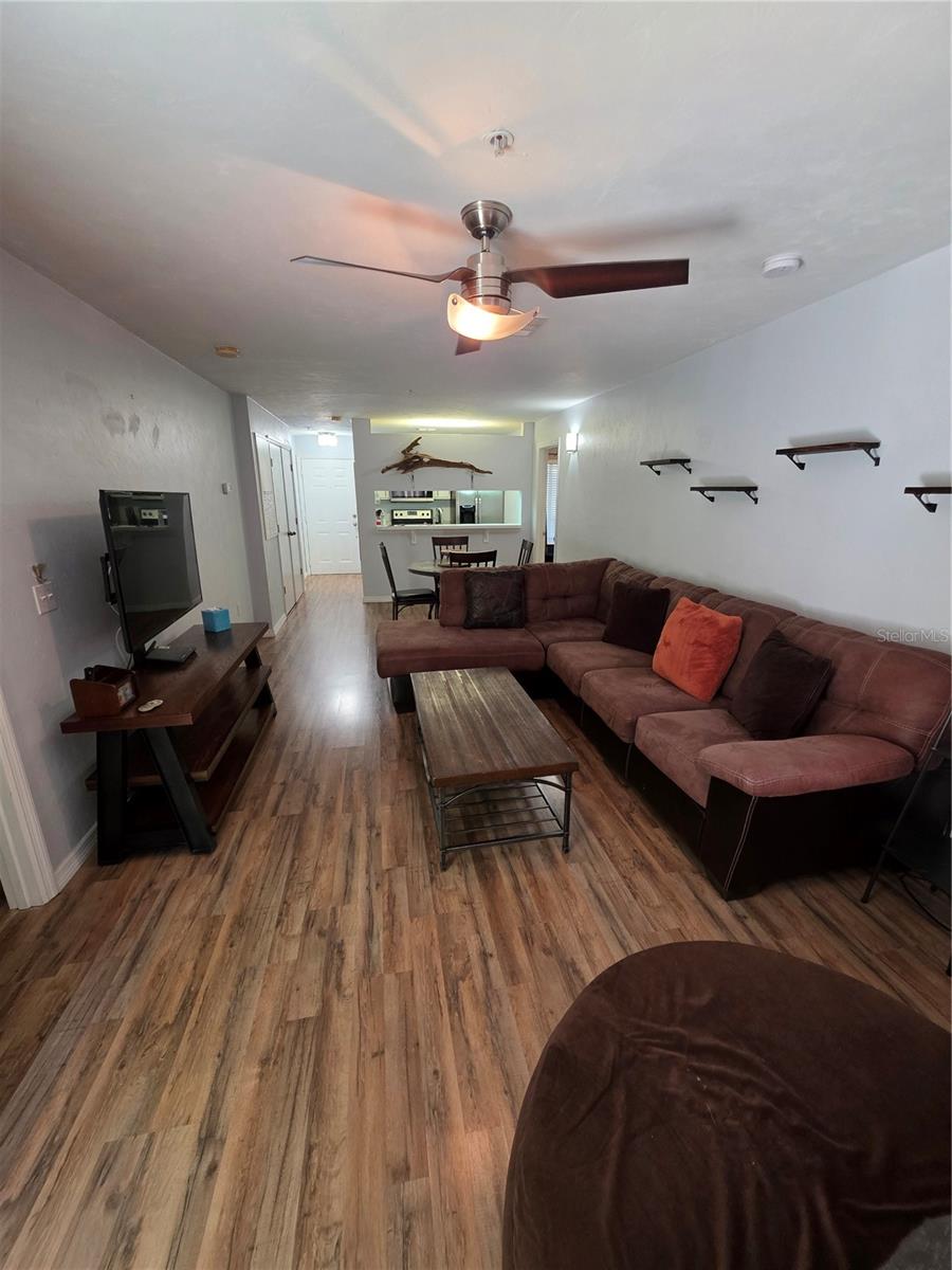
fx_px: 477
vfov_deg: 106.2
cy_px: 635
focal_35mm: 13
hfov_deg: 89.9
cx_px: 476
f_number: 1.9
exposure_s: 1/60
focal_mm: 2.2
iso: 200
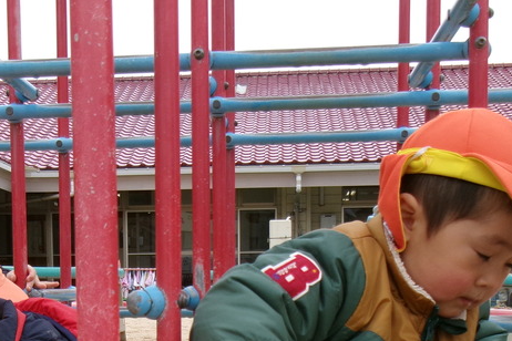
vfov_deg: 20.6
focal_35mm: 63
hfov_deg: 31.6
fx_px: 896
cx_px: 168
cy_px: 370
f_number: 3.9
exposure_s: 1/250
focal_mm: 5.1
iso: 100
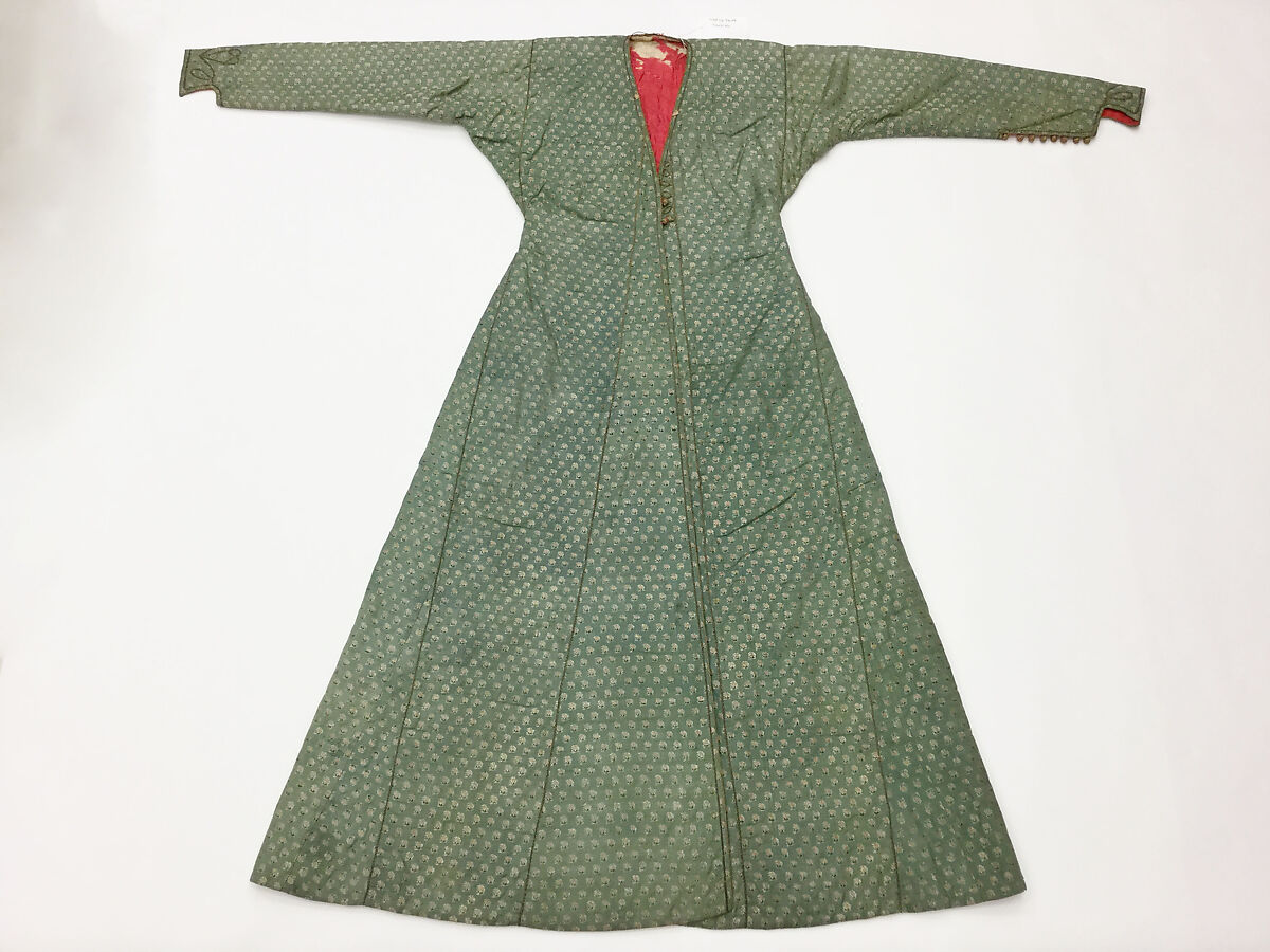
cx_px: 635
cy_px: 476
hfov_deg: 58.4
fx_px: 1137
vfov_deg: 45.4
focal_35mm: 31
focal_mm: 3.3
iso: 25
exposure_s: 1/40
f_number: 2.4
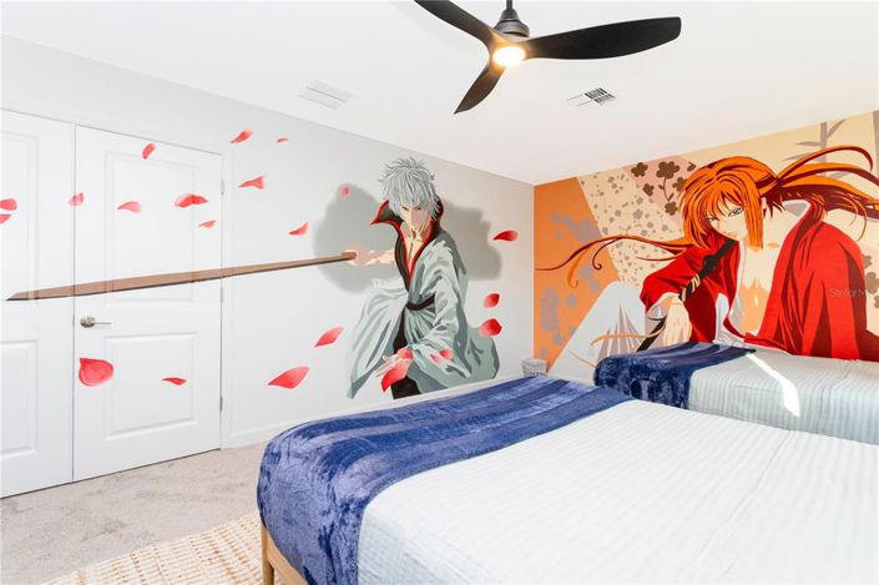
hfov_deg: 93.3
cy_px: 292
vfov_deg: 70.4
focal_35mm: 17
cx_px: 440
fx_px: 415
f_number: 9
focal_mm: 17
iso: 800
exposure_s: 1/50
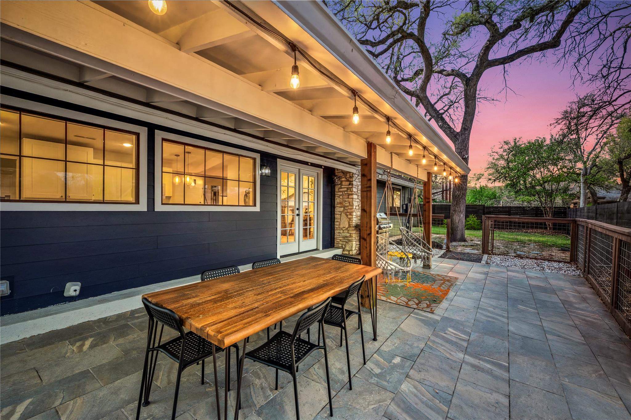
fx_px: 263
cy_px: 210
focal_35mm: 15
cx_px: 316
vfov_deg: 77.3
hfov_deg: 100.4
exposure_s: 1/3
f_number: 11
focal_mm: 10
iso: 250
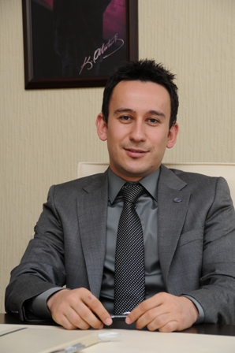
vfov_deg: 19.5
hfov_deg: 13.0
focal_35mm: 105
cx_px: 118
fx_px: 1030
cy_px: 176
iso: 250
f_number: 6.3
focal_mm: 70
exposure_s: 1/200
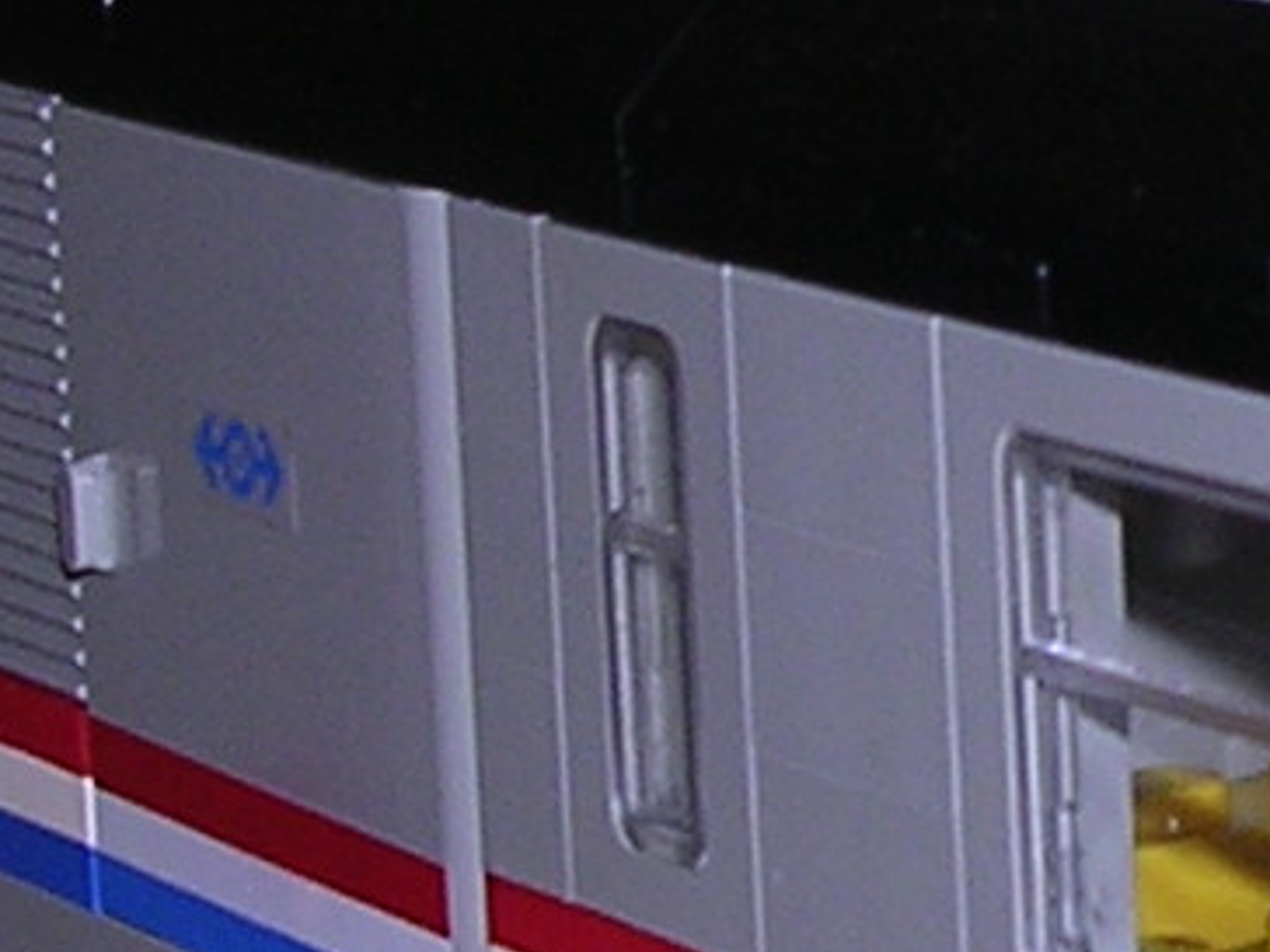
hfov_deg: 9.0
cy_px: 220
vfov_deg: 6.9
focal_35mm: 214
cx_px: 1811
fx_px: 7851
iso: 100
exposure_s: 1/60.1
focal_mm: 5.8
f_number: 2.8
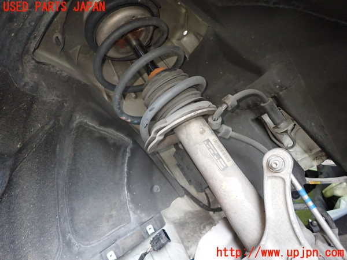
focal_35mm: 25
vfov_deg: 54.9
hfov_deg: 69.4
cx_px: 174
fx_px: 251
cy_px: 130
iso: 500
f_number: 2
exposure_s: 1/30
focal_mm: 4.5
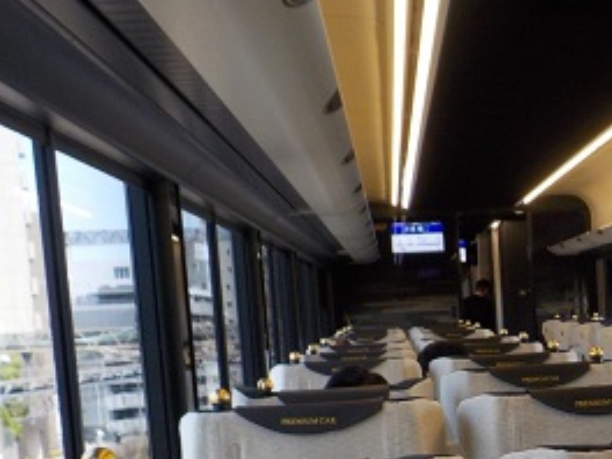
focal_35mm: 66
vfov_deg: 21.6
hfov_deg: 27.8
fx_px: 1167
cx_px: 600
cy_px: 435
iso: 125
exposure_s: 1/60
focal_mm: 4.1
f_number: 3.3
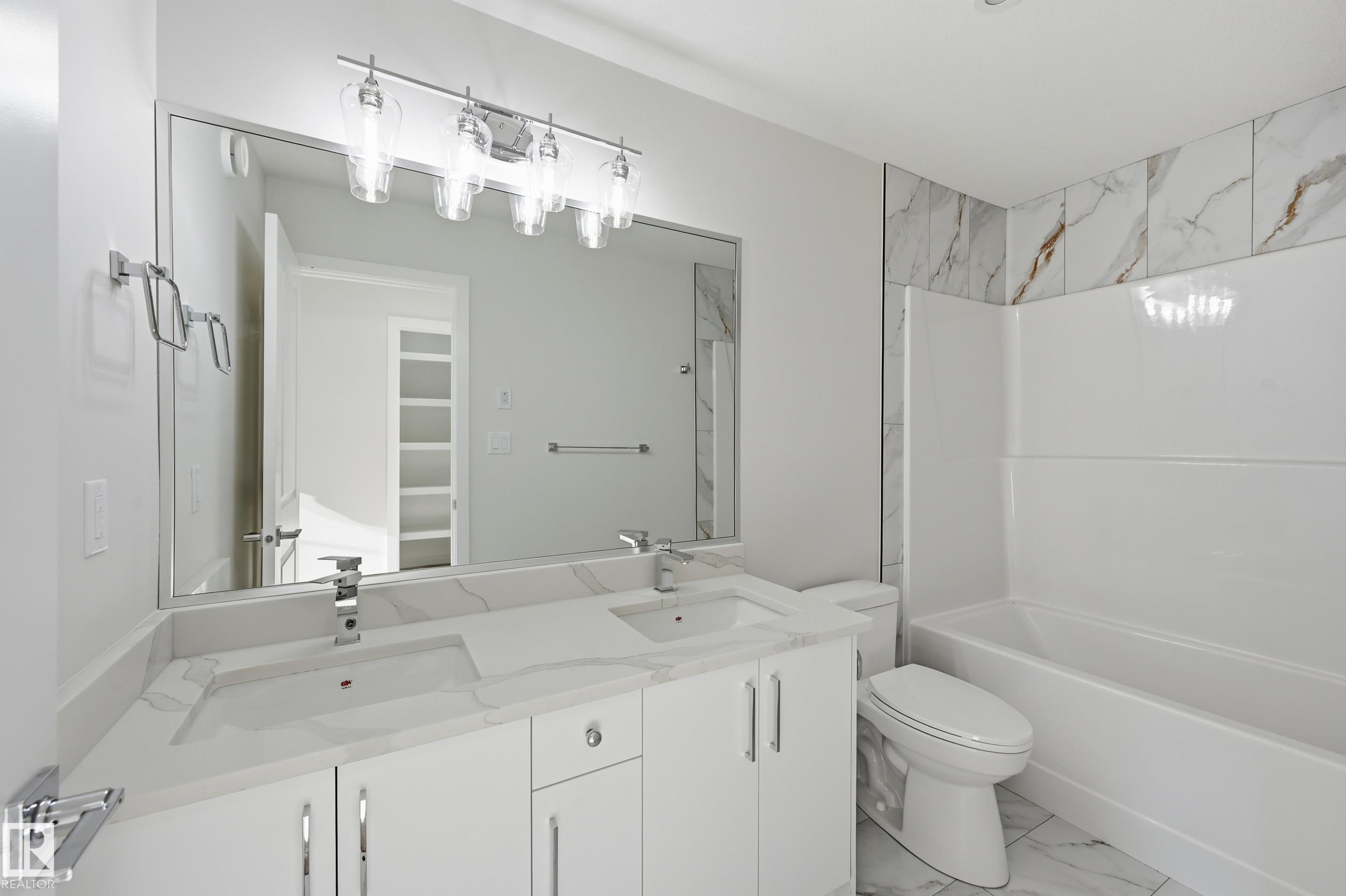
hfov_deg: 104.3
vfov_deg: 81.2
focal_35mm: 14
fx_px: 523
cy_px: 448
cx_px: 673
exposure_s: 1/640
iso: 250
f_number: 8
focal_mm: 14
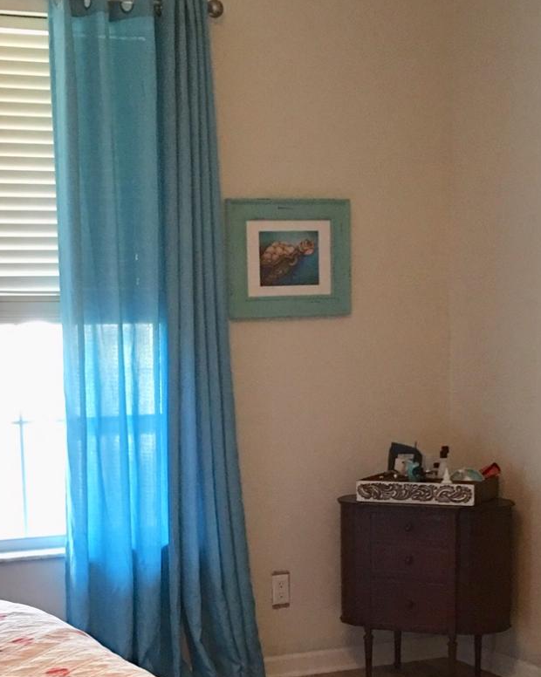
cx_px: 270
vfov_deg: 25.3
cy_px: 603
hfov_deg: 21.0
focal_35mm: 73
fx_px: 1462
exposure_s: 1/10
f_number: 2.2
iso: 80
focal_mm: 4.15
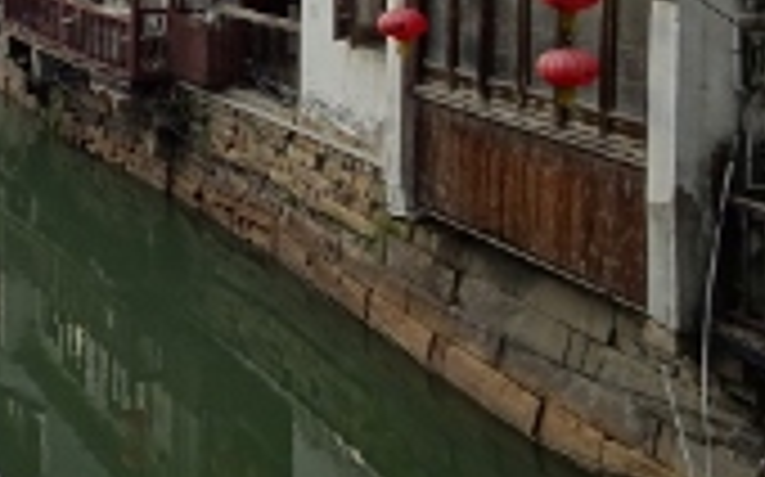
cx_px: -104
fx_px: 1250
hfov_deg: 30.1
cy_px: -86
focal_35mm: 60
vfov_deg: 20.3
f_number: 3.5
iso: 80
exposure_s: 1/320
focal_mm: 4.1
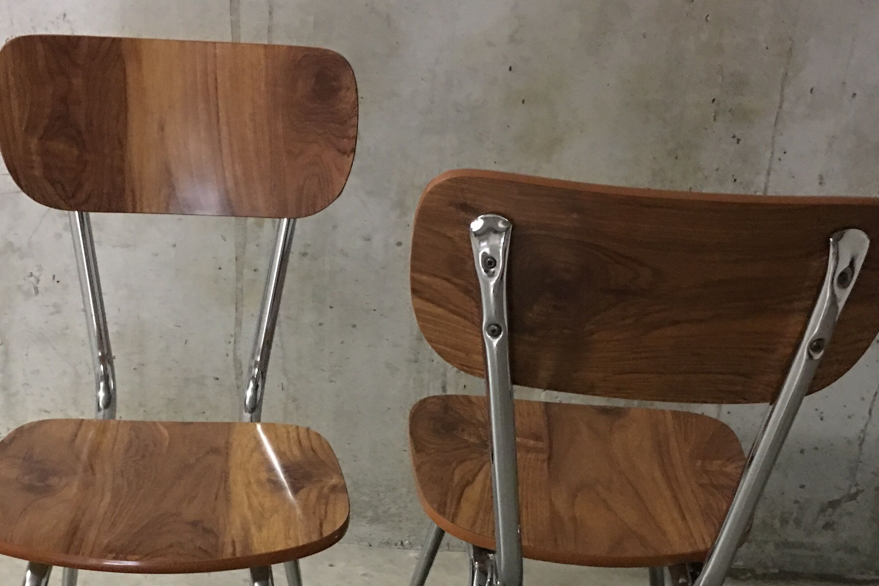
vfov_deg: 26.2
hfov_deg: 39.5
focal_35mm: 50
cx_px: 378
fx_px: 1221
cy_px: 514
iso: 100
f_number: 2.2
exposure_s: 1/4
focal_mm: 4.15
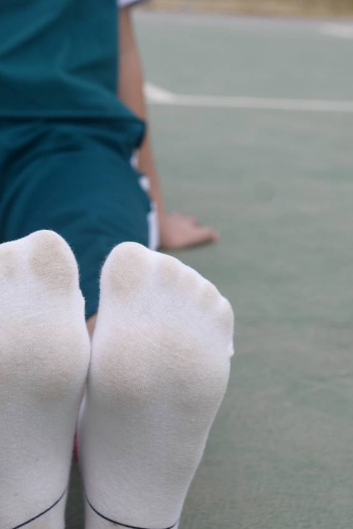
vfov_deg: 21.1
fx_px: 1366
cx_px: 138
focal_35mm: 93
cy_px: -15
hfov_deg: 14.7
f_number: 5.6
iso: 160
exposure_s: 1/1000
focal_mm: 35
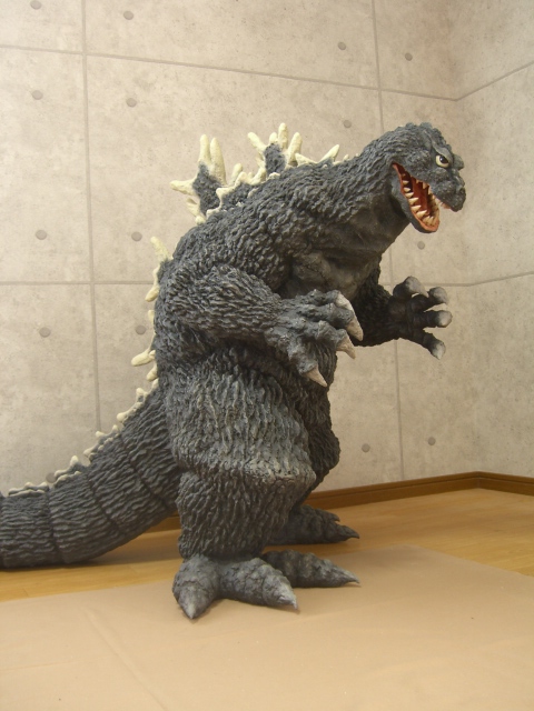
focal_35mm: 38
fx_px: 782
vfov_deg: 49.0
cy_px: 356
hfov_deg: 37.7
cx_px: 267
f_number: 2.8
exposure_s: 1/13
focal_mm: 7.9
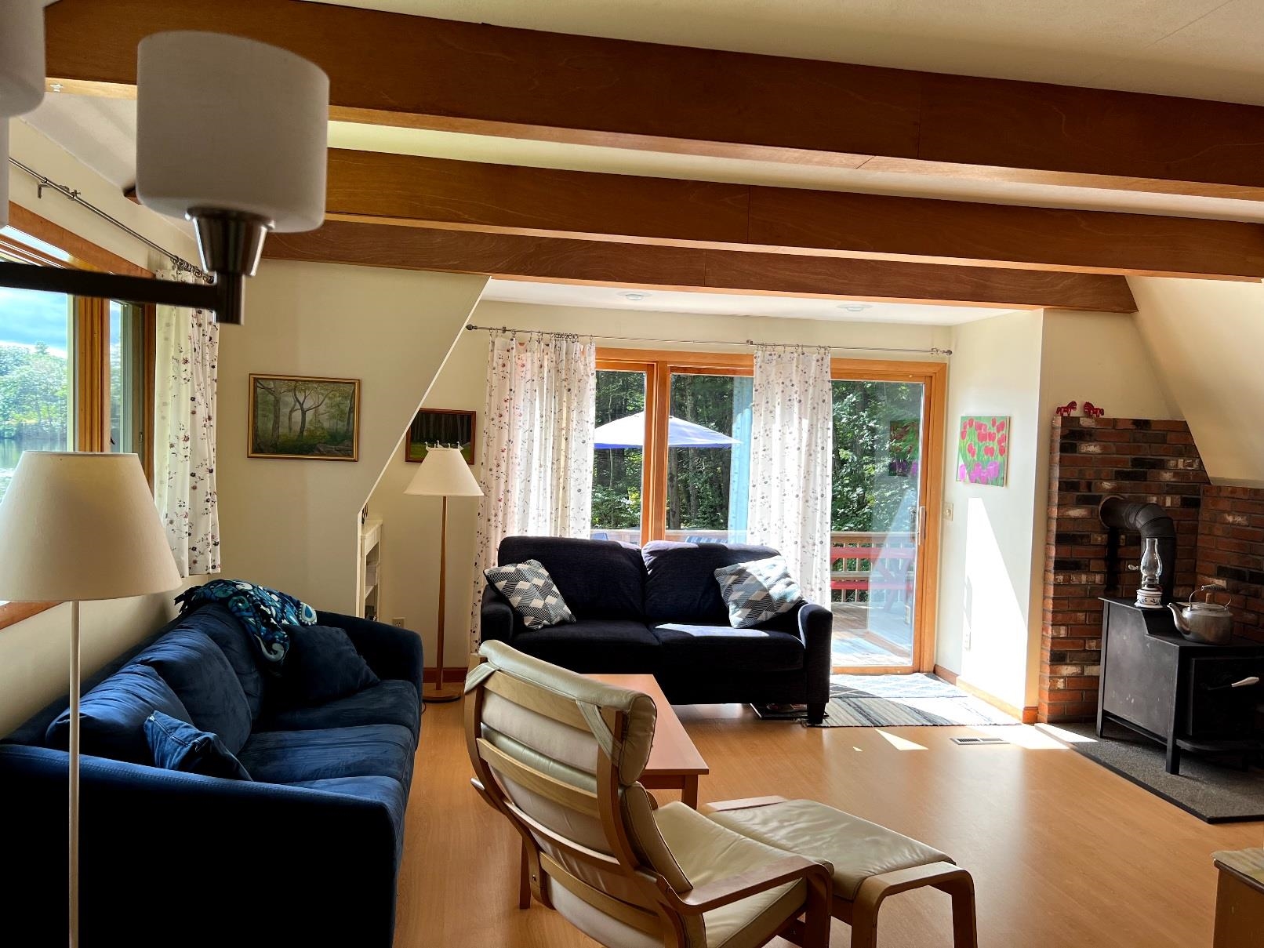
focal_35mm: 26
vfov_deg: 53.1
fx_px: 949
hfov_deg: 67.3
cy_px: 474
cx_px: 632
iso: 40
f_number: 1.5
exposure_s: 1/244
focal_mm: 5.7
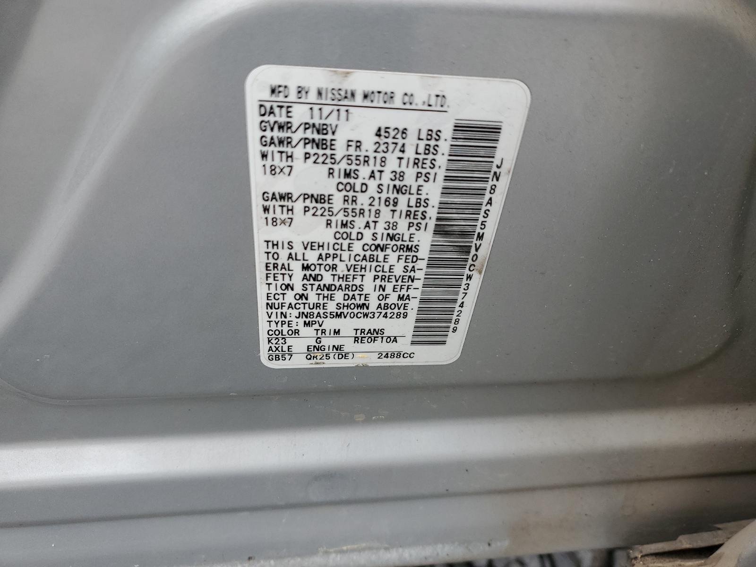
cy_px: 284
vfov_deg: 53.1
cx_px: 378
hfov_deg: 67.3
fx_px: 568
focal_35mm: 26
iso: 50
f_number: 1.5
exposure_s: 1/278
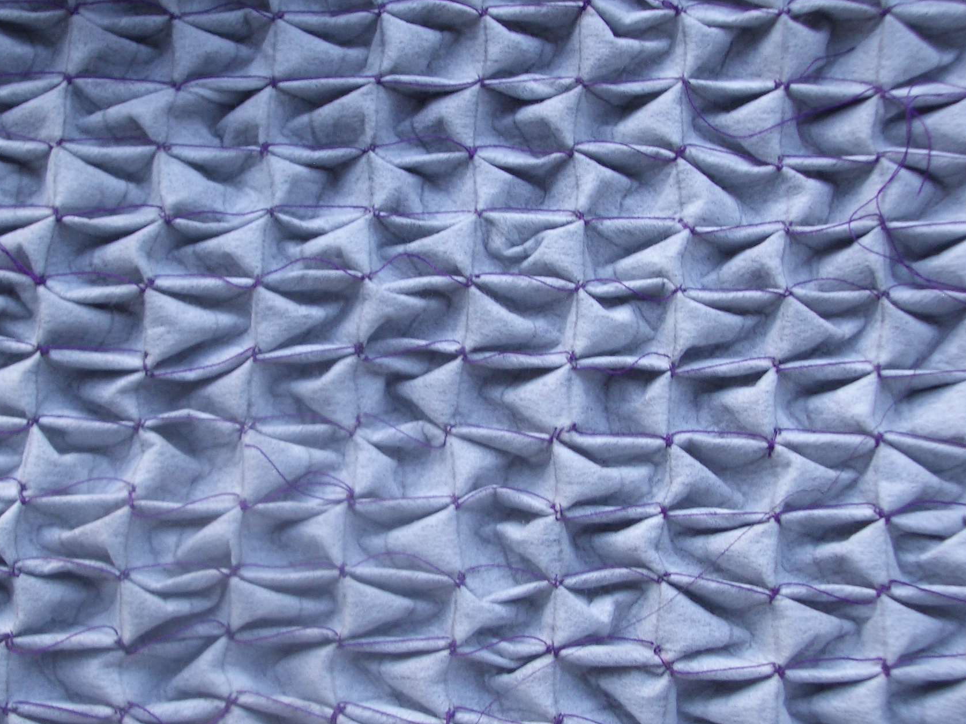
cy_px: 404
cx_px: 420
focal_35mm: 60
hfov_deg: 32.1
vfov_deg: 24.4
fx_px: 1674
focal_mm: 8.2
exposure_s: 1/80
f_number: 3.1
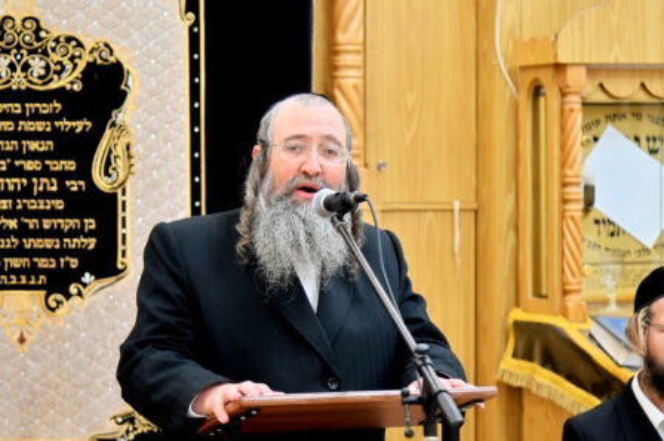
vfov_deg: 10.6
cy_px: 220
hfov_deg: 15.9
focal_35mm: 129
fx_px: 2378
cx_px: 332
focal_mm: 86
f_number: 4
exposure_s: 1/320
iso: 1250
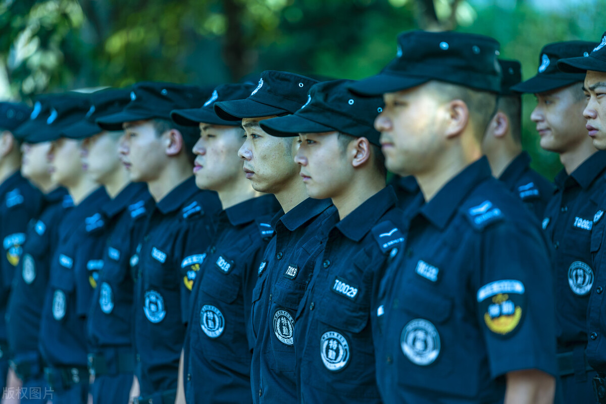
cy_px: 202
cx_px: 303
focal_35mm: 200
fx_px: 3365
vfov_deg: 6.9
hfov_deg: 10.3
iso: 200
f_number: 2.8
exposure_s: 1/250
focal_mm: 200
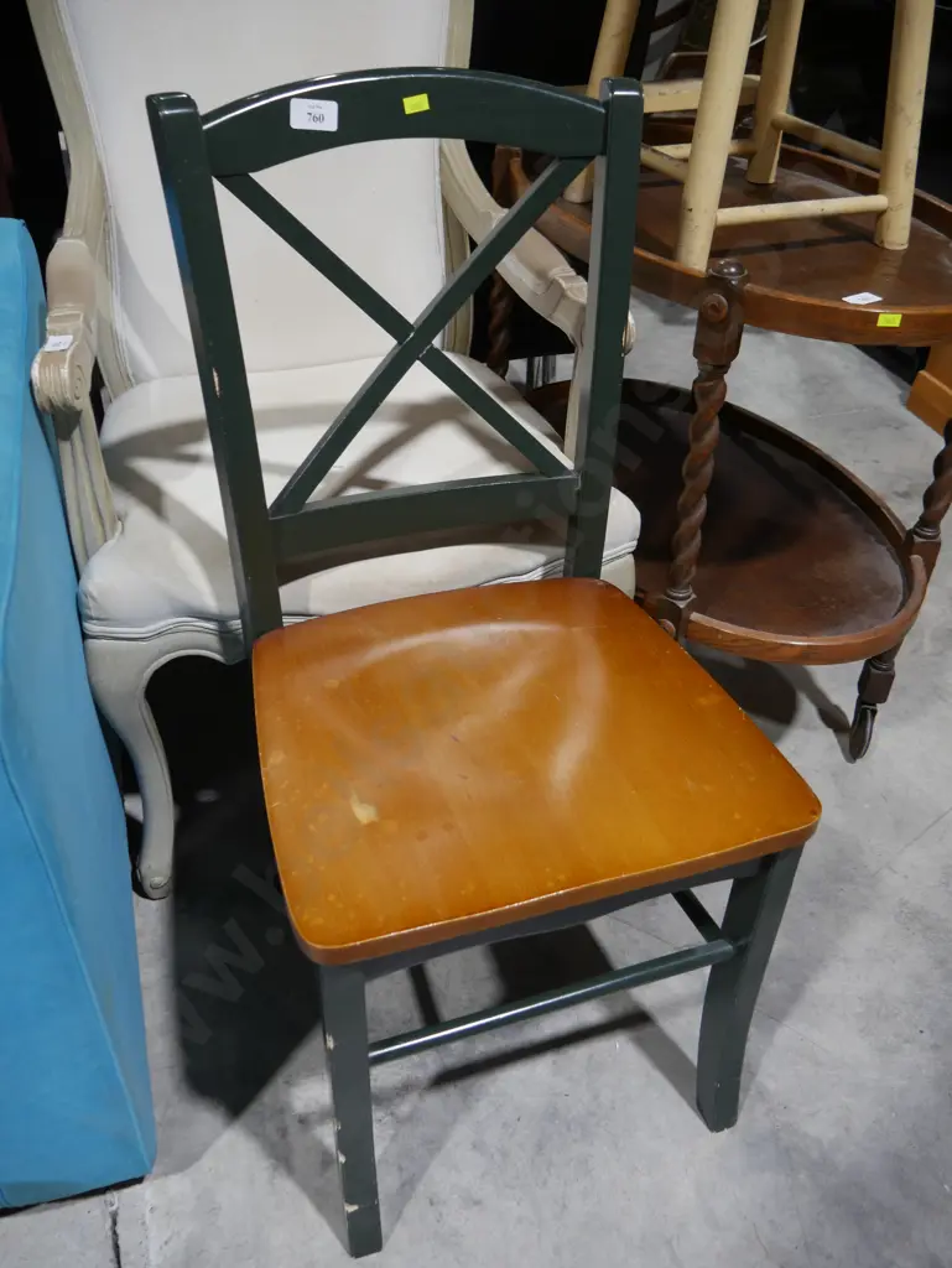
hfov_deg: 49.8
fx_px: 1026
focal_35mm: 28
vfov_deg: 63.4
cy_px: 634
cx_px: 476
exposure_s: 1/60
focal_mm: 14
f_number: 3.5
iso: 250
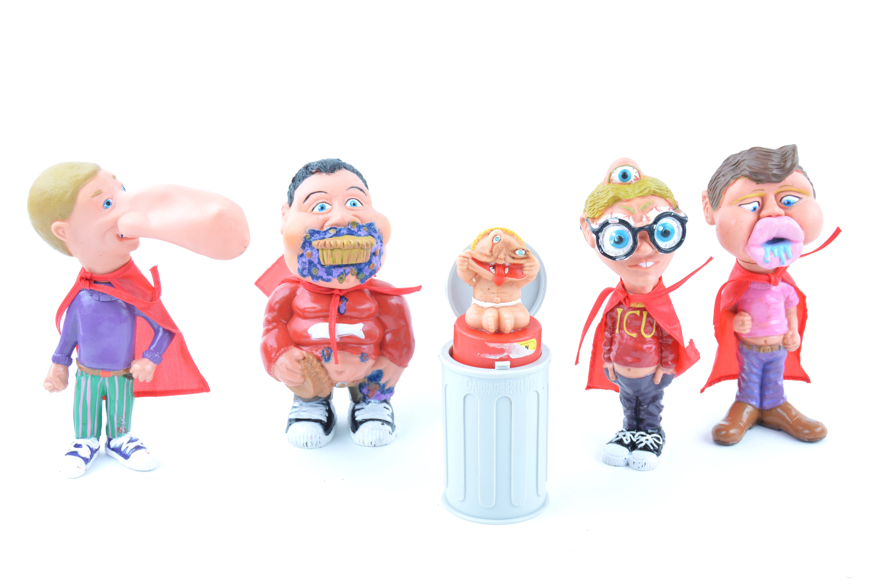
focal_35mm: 57
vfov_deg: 23.7
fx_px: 1395
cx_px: 441
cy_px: 294
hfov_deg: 35.1
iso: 100
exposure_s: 1/30
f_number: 7.1
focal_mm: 38
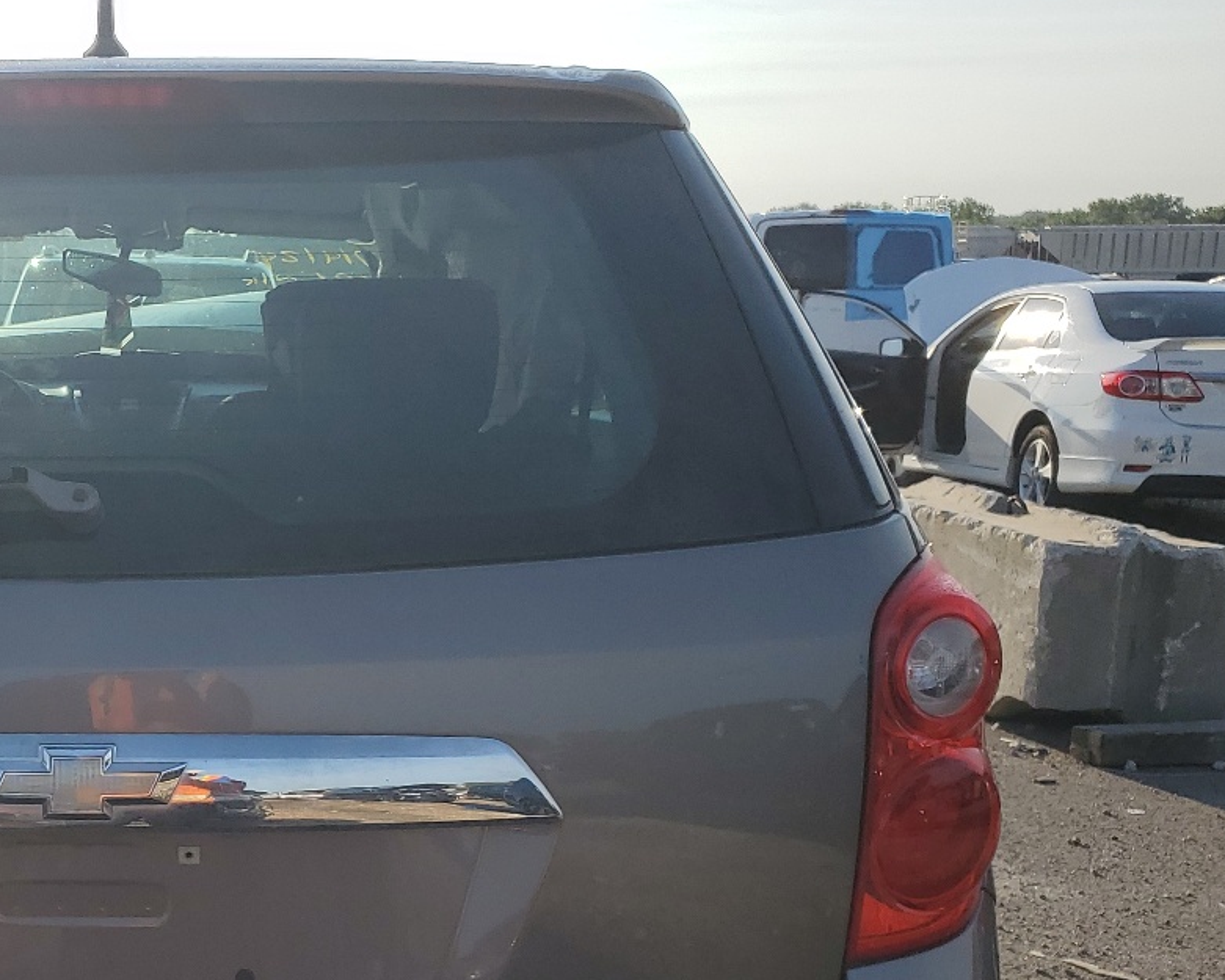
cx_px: 113
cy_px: 698
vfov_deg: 28.8
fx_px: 1886
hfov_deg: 34.0
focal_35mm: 52
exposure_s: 1/5000
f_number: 1.5
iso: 50
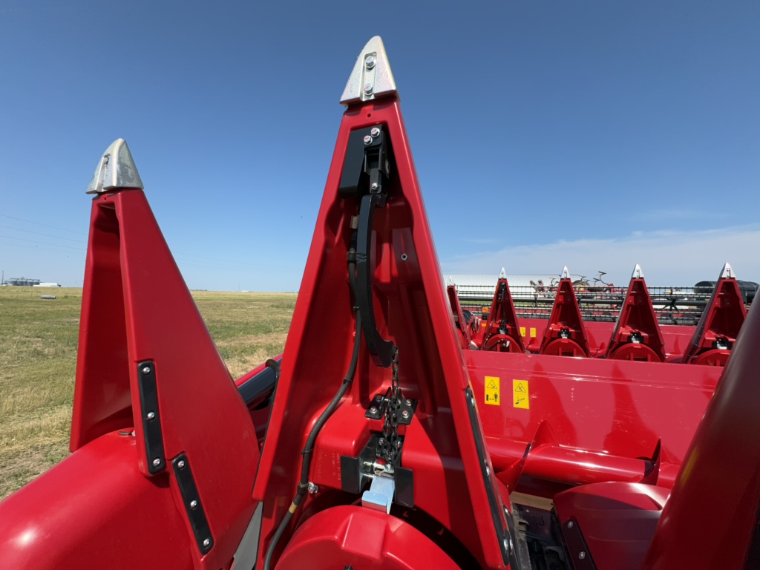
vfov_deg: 85.7
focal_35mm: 14
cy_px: 285
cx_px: 380
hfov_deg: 102.1
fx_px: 307
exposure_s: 1/1667
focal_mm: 2.22
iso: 40
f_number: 2.2
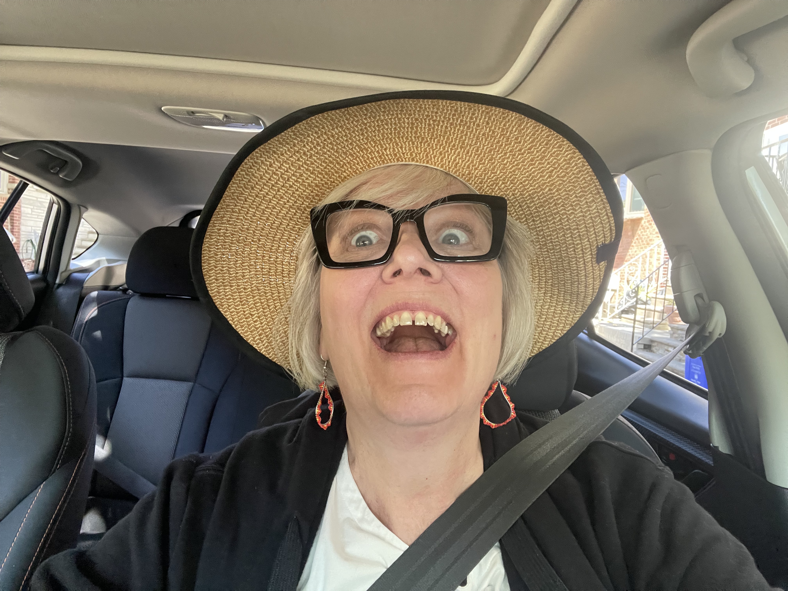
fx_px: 524
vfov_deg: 58.9
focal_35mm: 23
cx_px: 394
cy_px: 296
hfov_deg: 73.9
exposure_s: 1/56
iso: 400
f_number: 2.2
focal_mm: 2.71
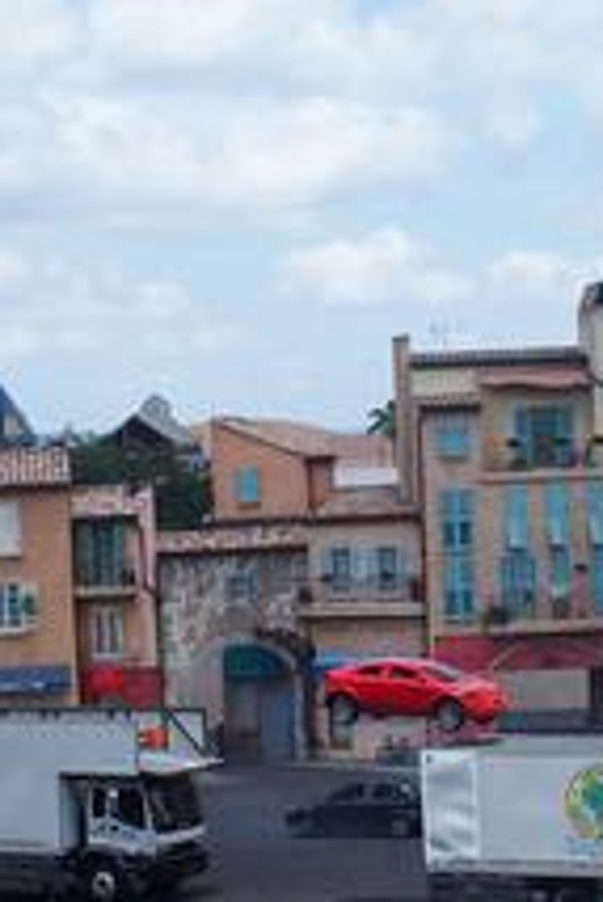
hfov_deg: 14.8
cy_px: 607
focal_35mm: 92
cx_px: 127
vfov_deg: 22.0
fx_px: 2308
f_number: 4
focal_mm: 9
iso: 100
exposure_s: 1/1000
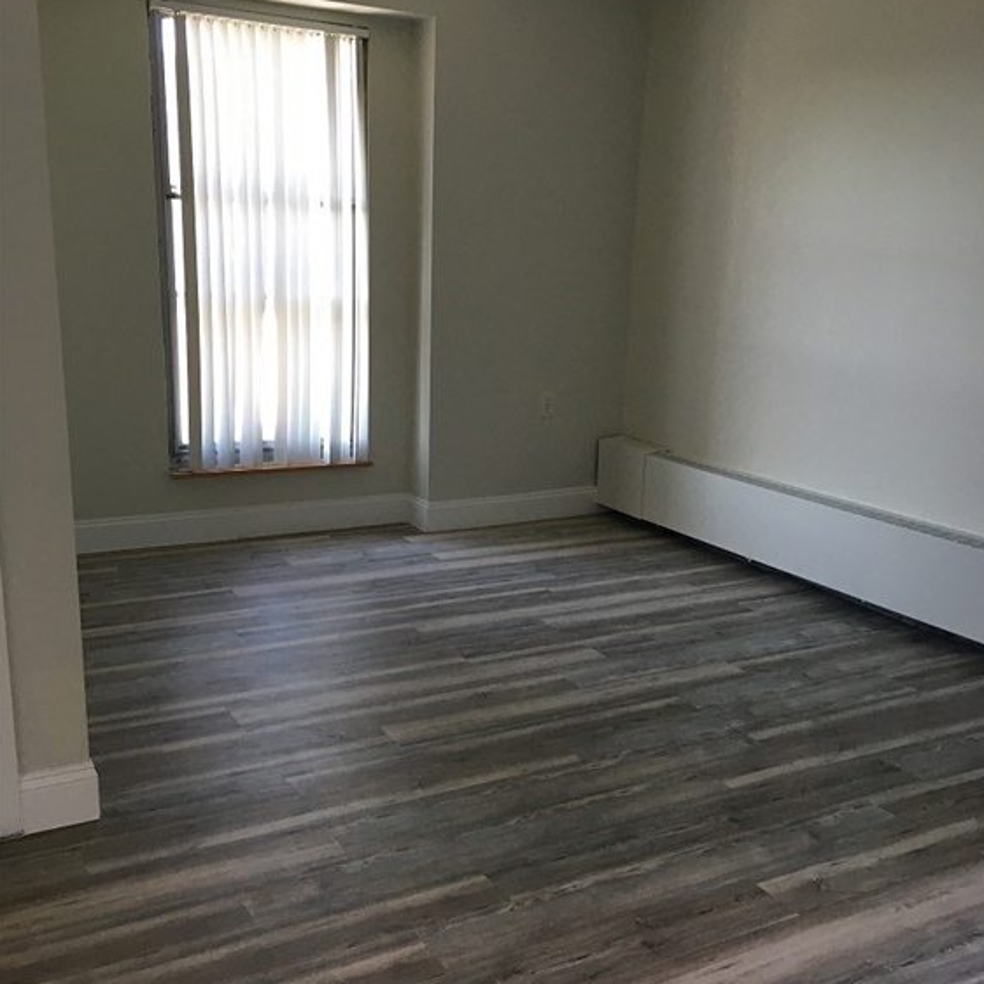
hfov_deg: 47.2
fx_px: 1126
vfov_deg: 47.1
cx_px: 501
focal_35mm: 35
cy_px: 566
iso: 40
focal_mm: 4.15
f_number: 2.2
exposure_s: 1/30
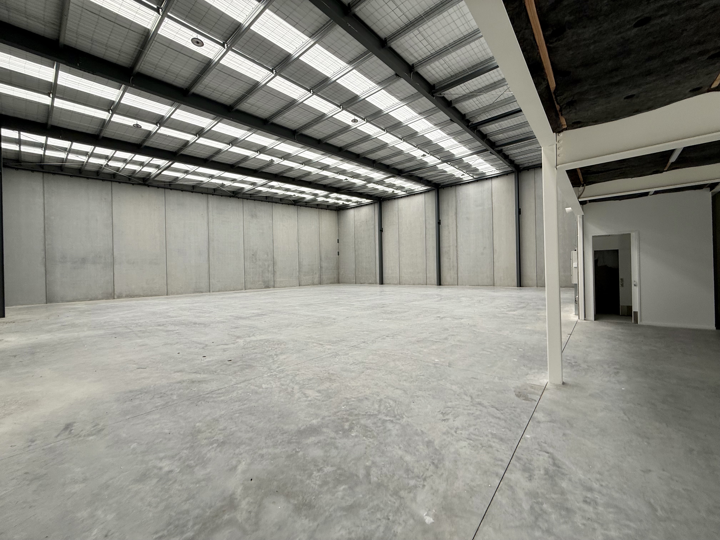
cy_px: 270
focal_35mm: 14
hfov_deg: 102.1
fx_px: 291
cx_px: 360
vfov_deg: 85.7
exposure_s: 1/170
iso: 64
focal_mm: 2.22
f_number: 2.2
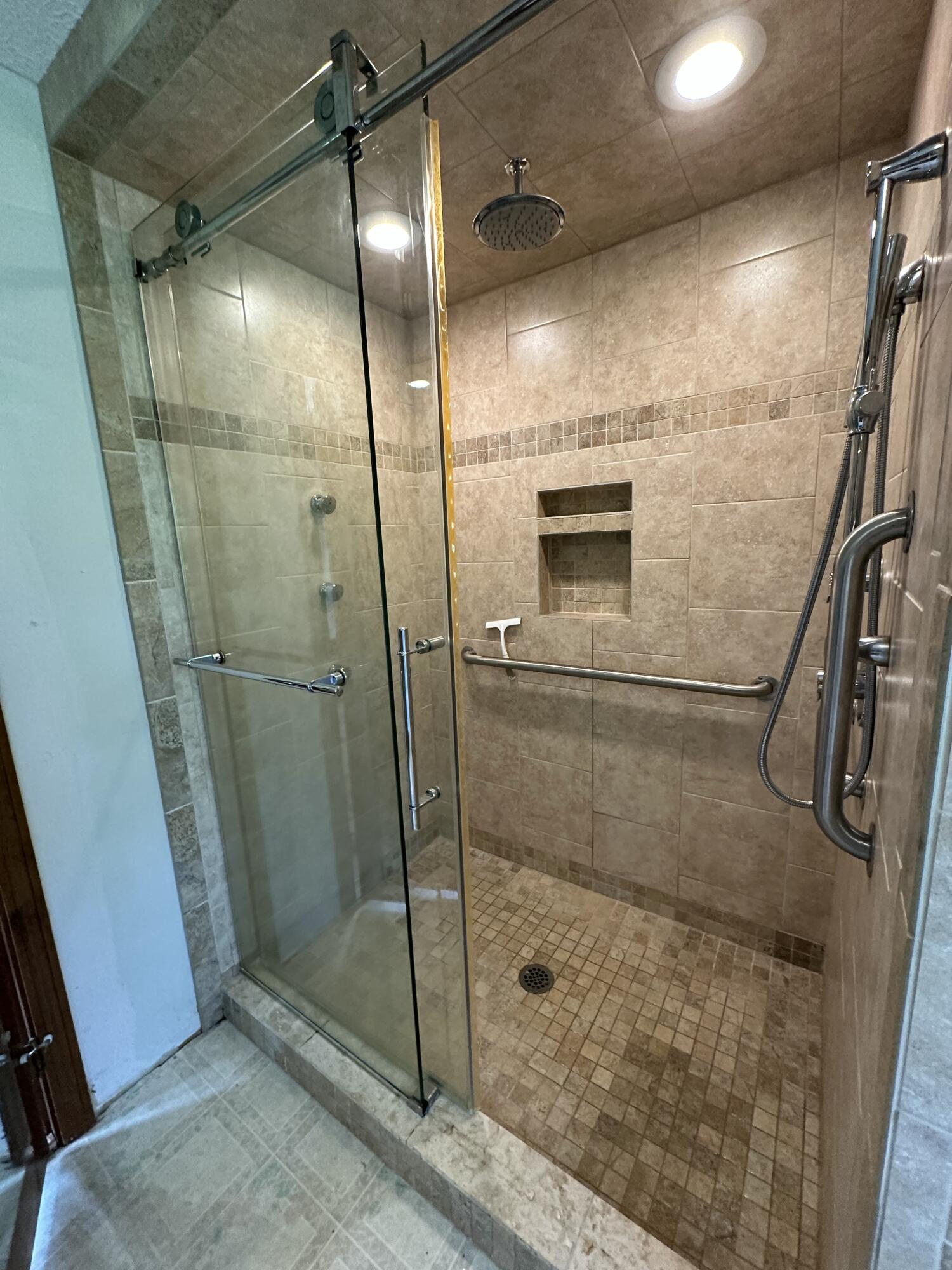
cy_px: 635
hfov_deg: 85.7
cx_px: 476
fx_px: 513
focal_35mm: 14
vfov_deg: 102.1
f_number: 2.2
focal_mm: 2.22
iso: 400
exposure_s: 1/60
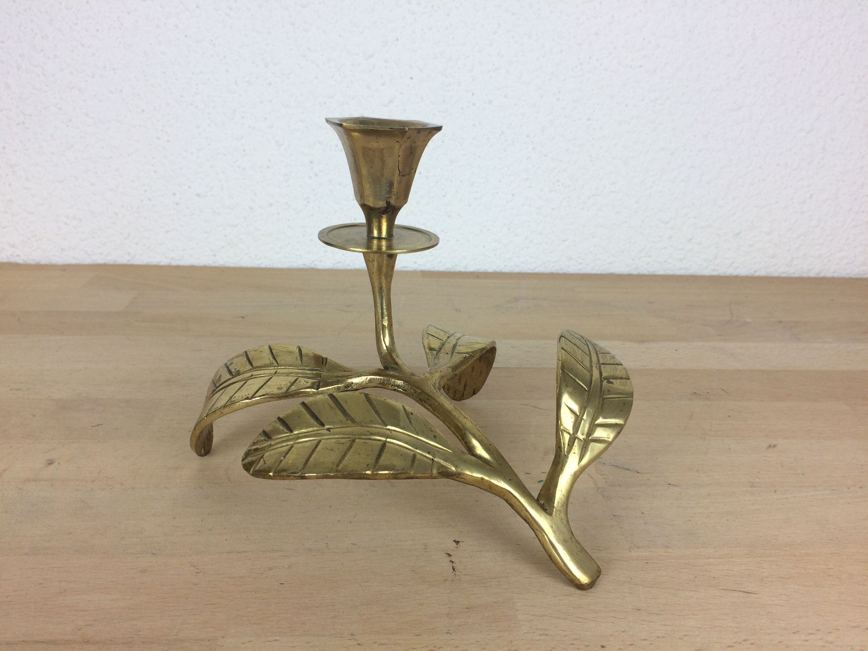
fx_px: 727
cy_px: 326
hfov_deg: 61.7
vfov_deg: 48.2
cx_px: 434
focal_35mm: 29
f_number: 2.2
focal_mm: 4.15
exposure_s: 1/100
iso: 50
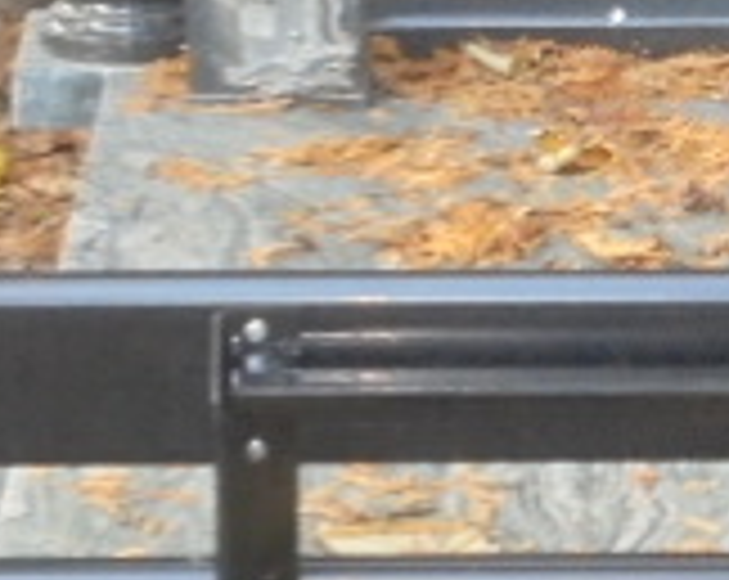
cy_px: 67
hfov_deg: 7.8
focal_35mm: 247
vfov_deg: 6.2
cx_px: 684
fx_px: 5320
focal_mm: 11.5
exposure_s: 1/6
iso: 400
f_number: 5.6
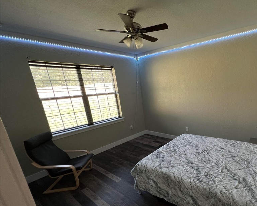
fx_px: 129
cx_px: 171
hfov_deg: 86.5
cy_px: 126
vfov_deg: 75.9
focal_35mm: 17
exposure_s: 1/99
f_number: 1.8
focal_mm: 1.57
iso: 125
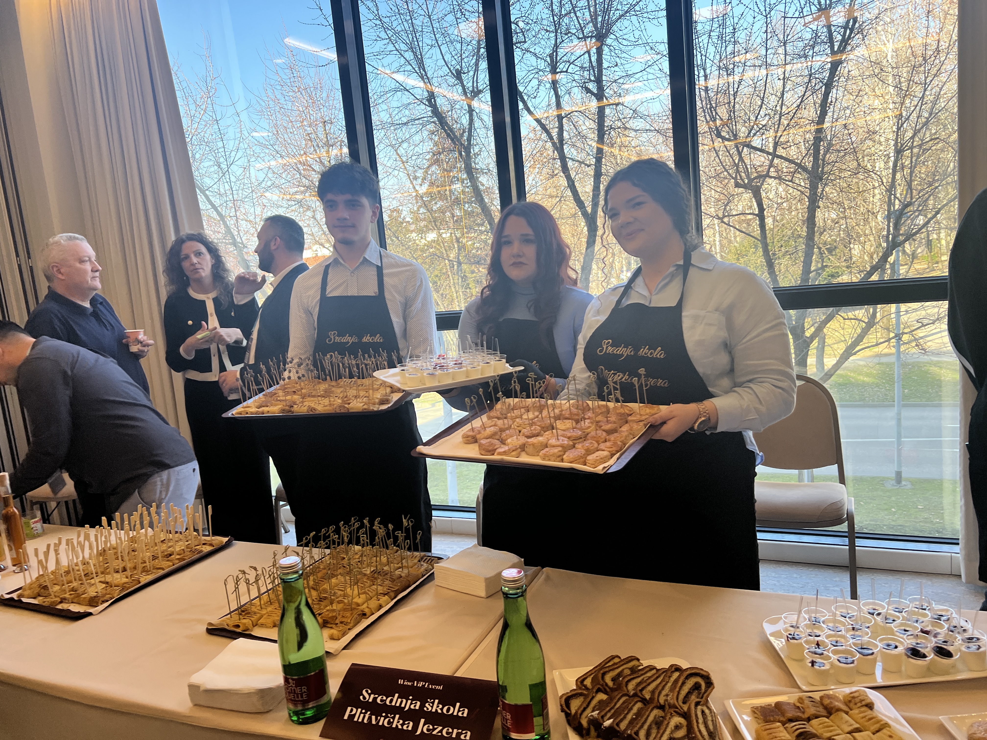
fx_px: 741
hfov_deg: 67.3
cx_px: 494
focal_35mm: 26
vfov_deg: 53.1
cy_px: 370
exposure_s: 1/116
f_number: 1.5
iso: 80
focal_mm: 5.7
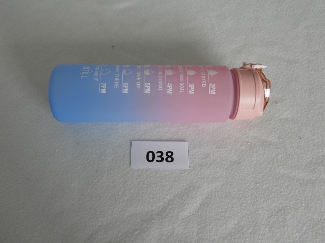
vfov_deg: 42.9
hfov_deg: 55.4
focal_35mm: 33
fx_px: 310
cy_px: 122
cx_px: 162
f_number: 3.6
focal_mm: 5.9
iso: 140
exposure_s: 1/30
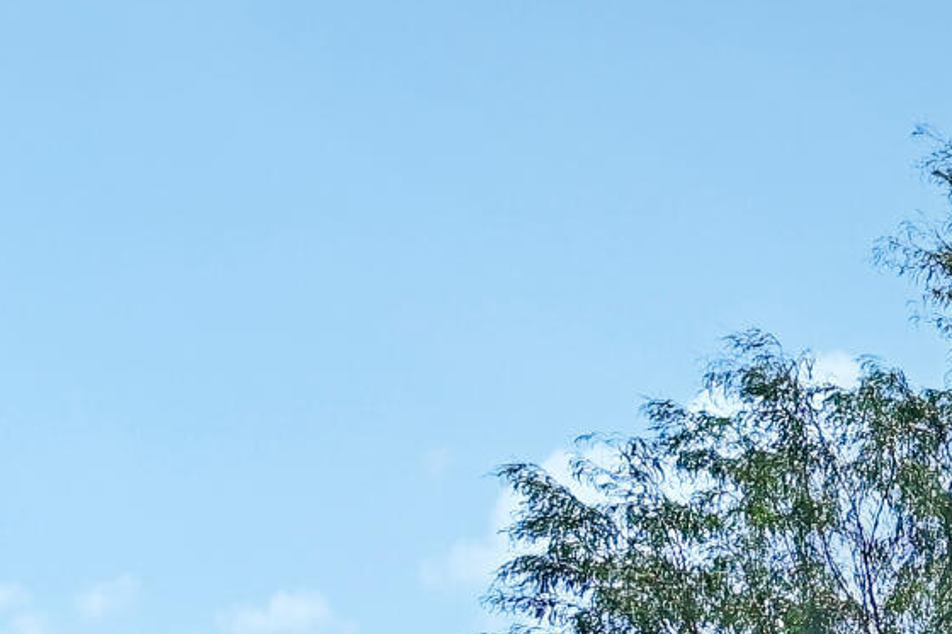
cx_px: 2380
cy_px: 1375
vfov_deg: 14.2
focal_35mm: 75
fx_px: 1983
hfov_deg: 14.4
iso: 320
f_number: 8
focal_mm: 14
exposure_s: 1/500
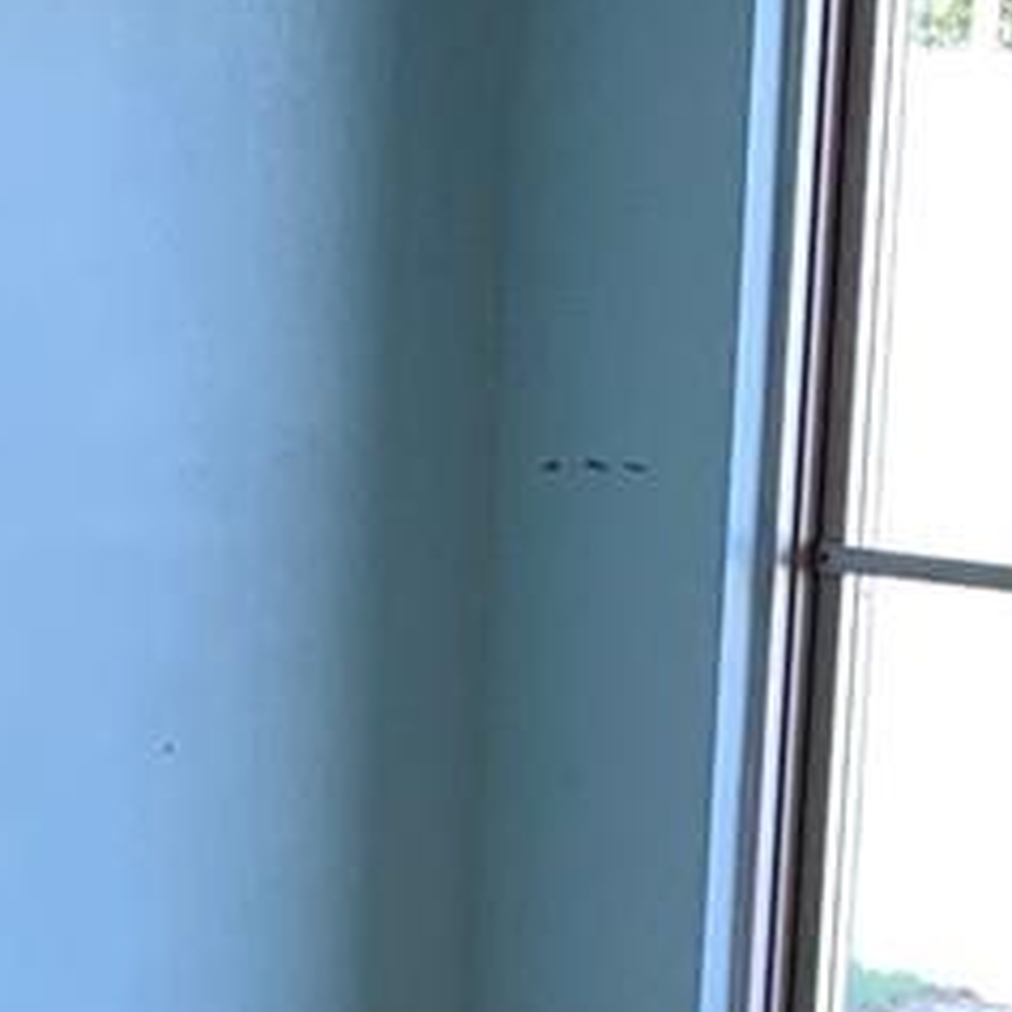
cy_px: 2302
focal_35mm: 199
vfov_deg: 8.2
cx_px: -162
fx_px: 6582
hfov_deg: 8.7
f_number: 1.8
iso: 25
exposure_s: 1/120
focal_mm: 4.25
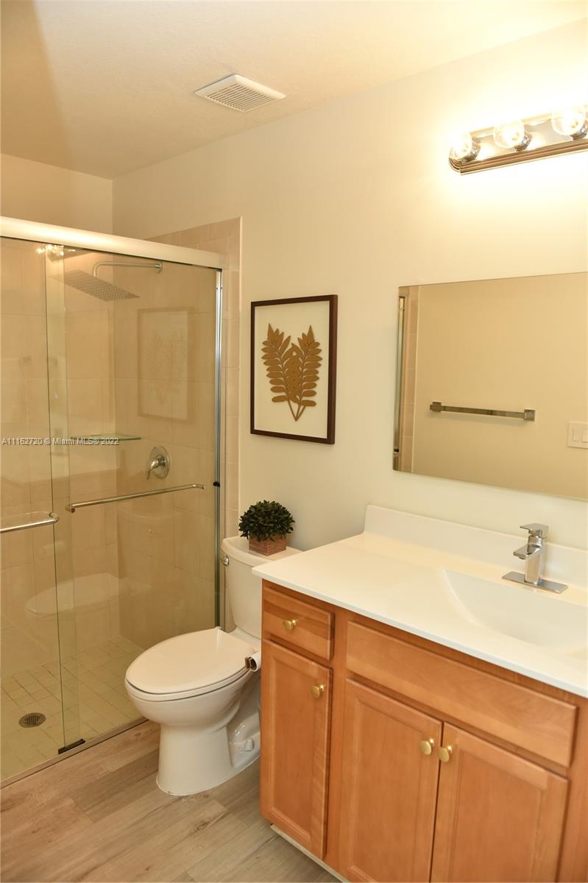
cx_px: 294
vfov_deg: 73.8
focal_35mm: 24
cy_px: 442
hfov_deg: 53.1
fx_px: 588
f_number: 3.5
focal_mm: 24
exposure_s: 1/125
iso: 1000
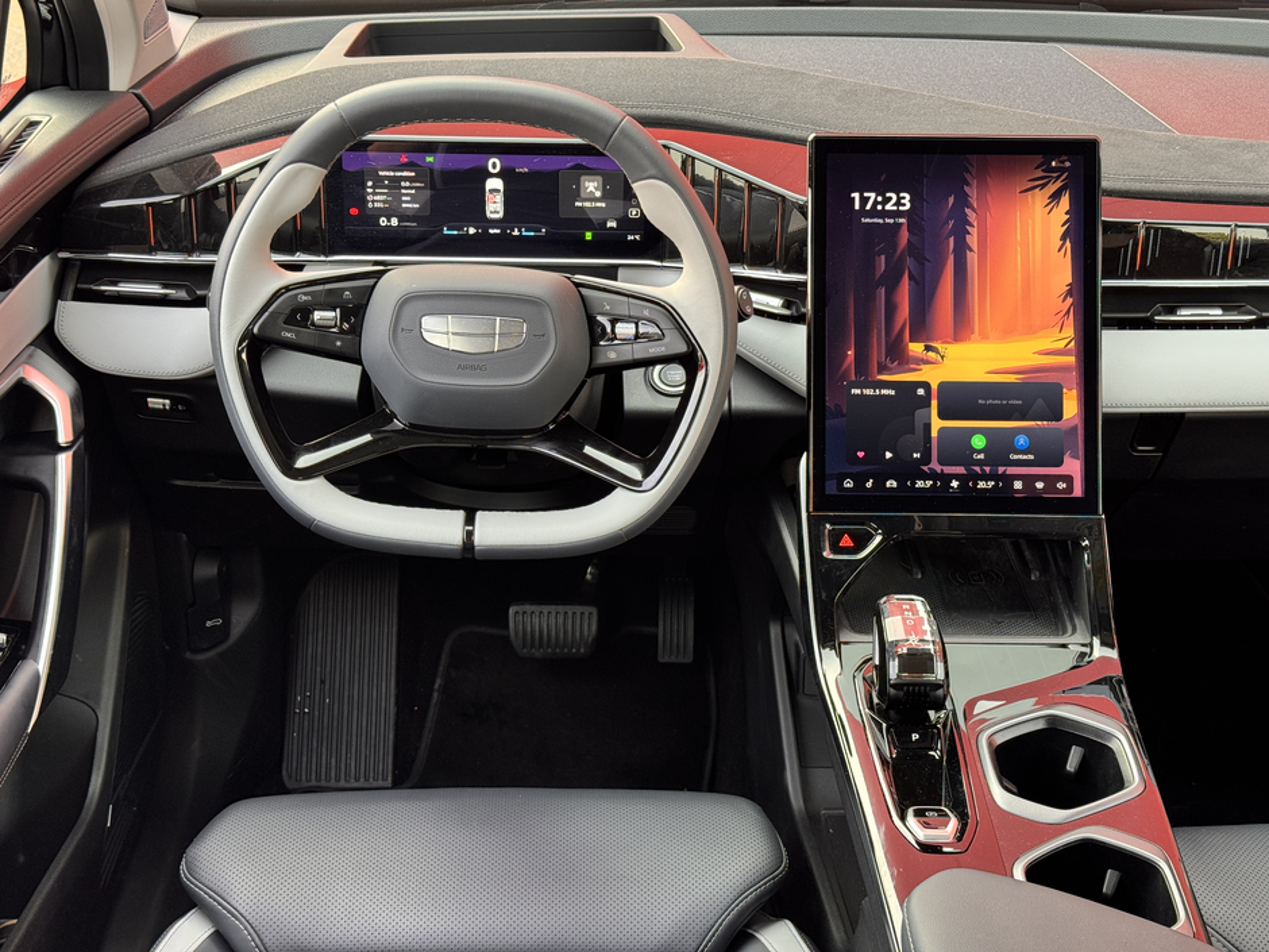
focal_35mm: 48
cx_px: 634
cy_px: 476
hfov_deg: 39.7
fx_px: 1760
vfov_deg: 30.3
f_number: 1.78
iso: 100
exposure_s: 1/62
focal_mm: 6.76
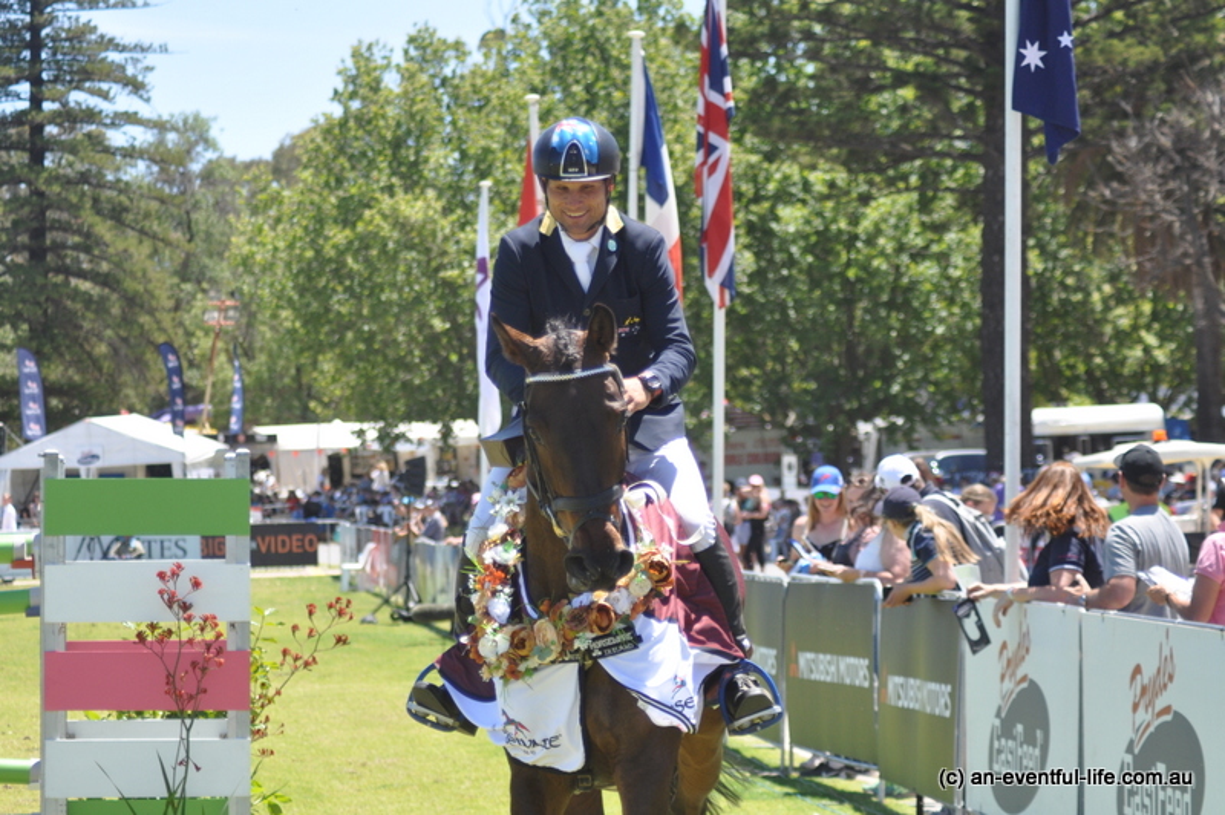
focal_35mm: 120
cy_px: 408
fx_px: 4080
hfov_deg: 17.1
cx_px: 612
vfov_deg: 11.4
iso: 400
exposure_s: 1/1250
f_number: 4.5
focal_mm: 80
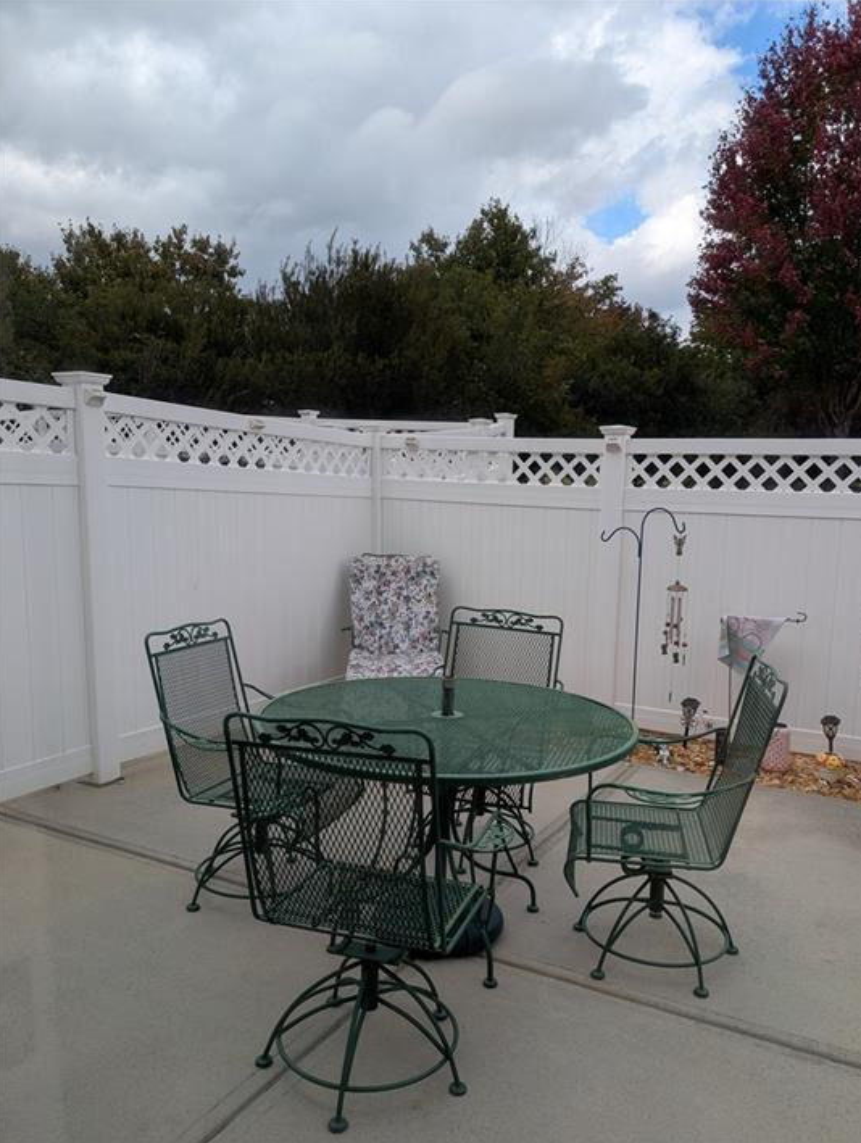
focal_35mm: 26
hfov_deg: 53.1
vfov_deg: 67.1
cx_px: 461
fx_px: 860
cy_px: 616
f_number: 1.68
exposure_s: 1/887
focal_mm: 6.9
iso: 22
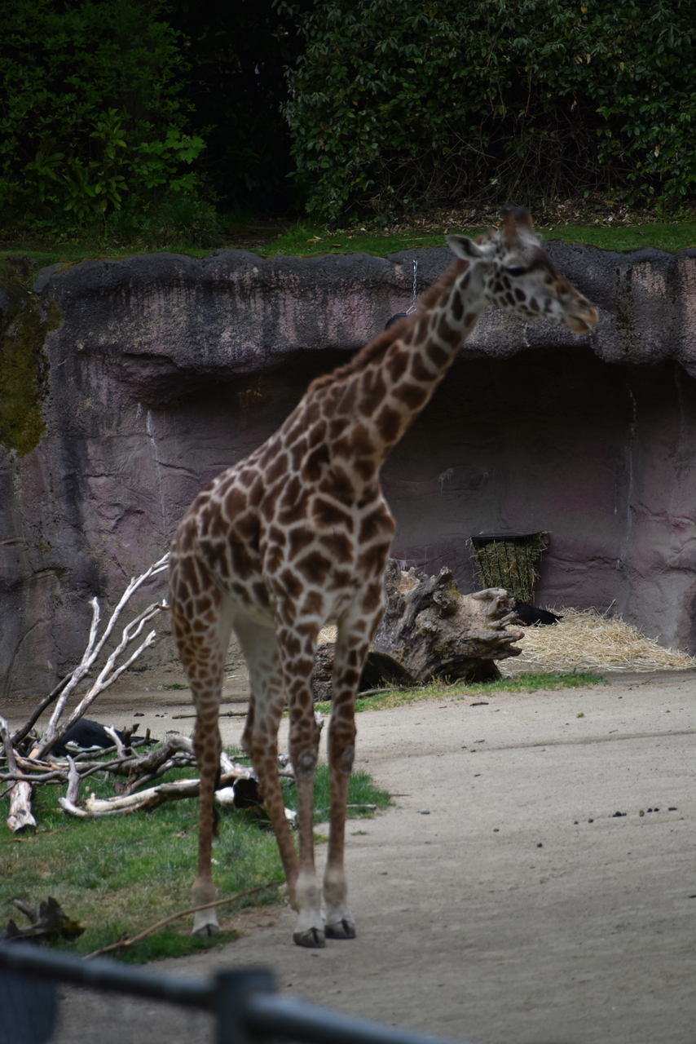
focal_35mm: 300
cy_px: 522
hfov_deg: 4.6
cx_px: 348
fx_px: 8695
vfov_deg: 6.9
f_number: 5.6
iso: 400
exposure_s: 1/640
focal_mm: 300
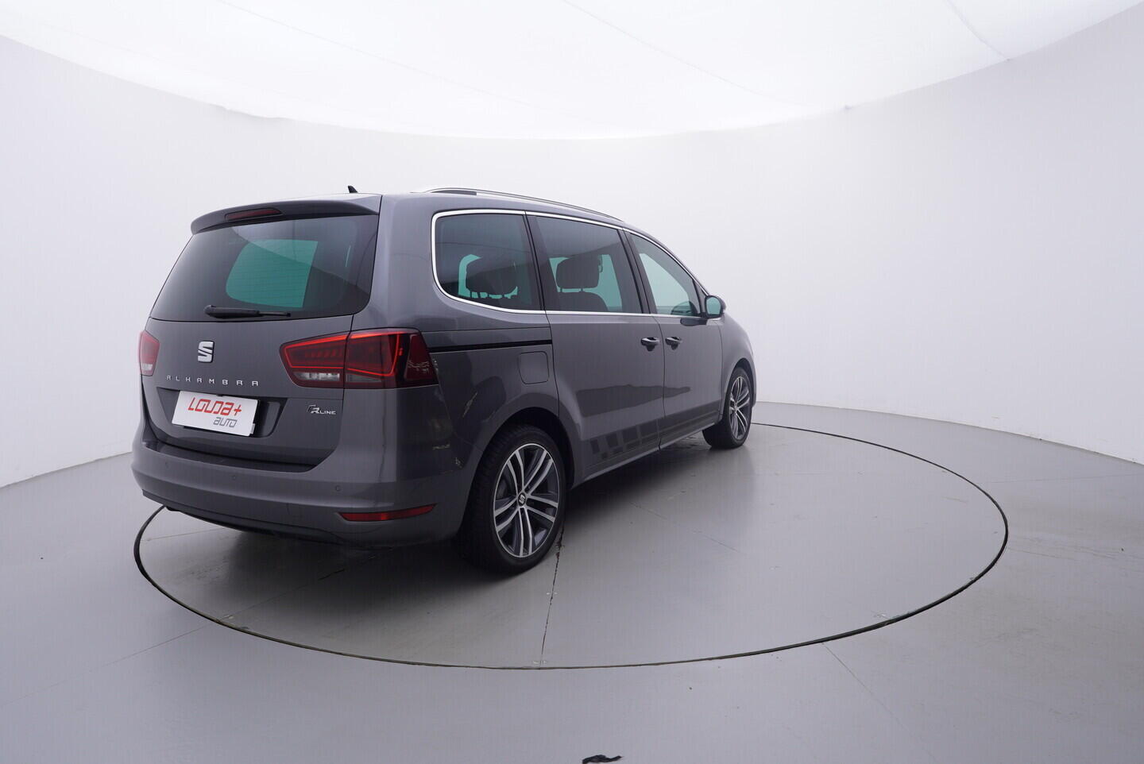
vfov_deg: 56.2
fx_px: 715
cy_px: 382
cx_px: 572
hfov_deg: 77.3
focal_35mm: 22
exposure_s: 1/80
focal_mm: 15
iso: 200
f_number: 5
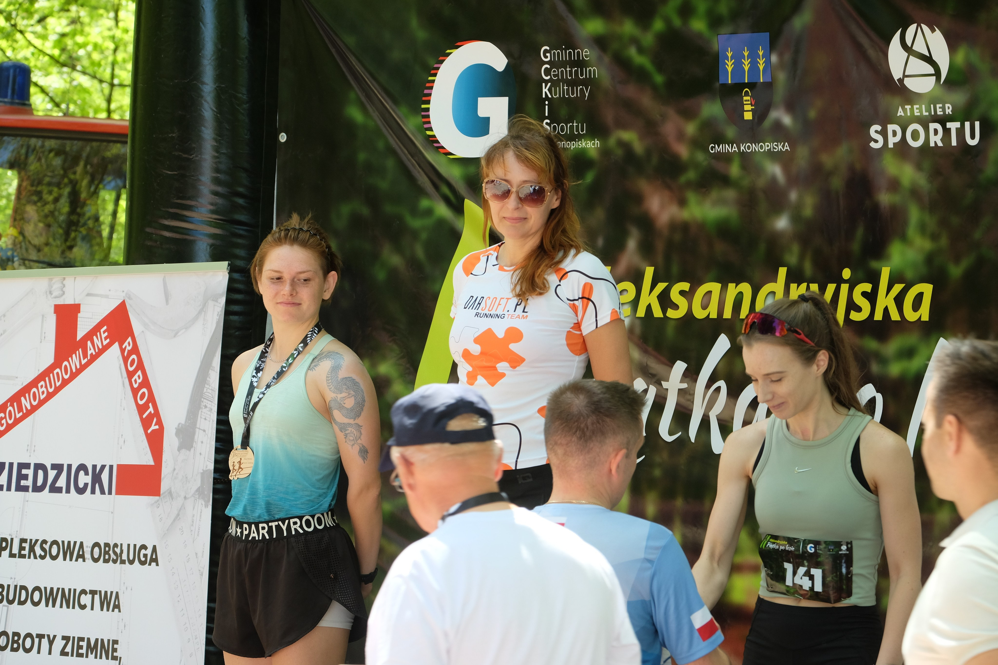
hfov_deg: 13.7
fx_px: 4158
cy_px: 332
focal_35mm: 150
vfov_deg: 9.1
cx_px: 499
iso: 400
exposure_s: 1/150
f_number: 5.6
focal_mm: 100
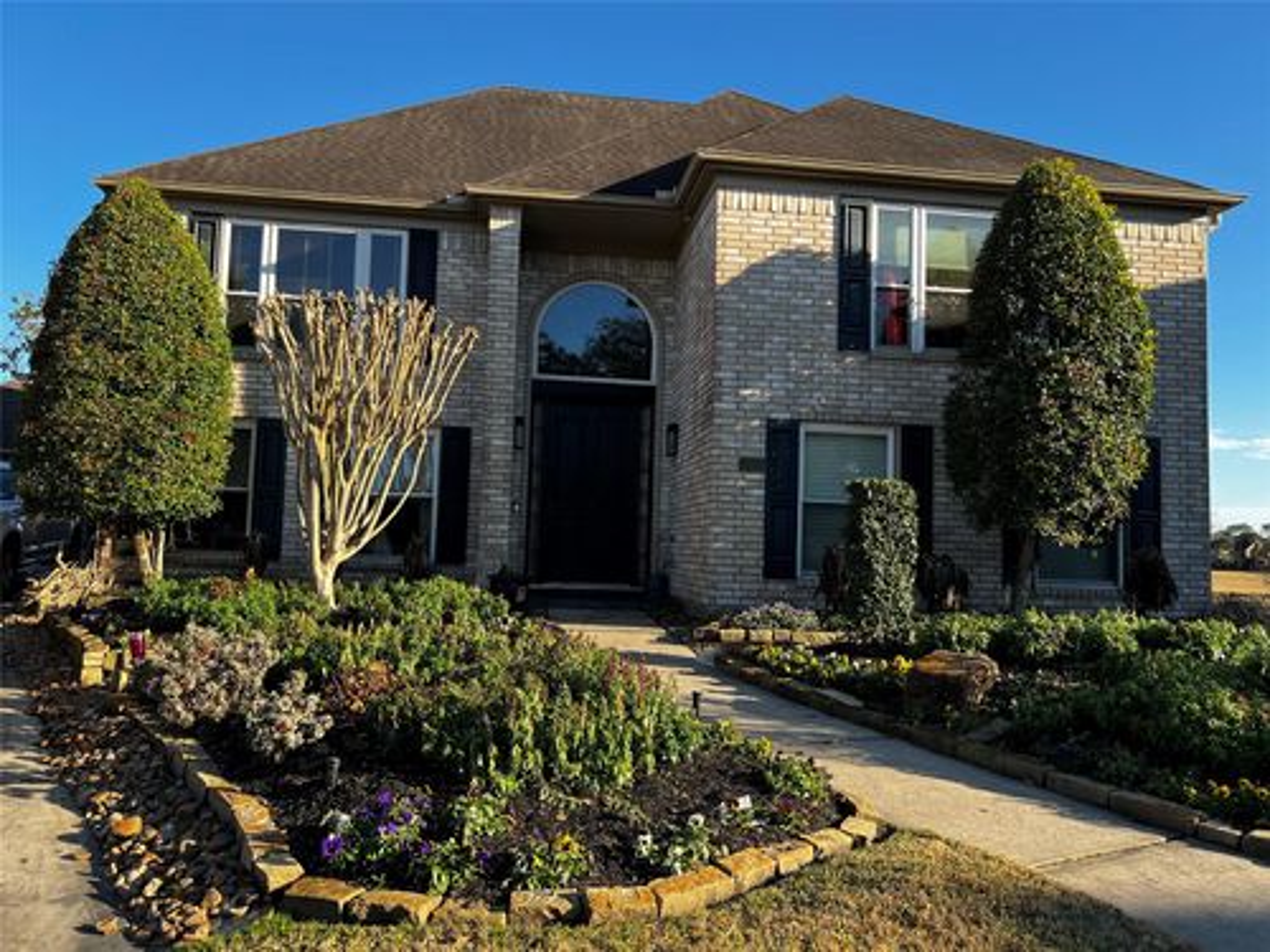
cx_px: 635
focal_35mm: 26
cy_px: 476
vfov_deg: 53.1
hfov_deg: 67.3
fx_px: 954
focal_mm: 5.7
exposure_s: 1/887
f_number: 1.5
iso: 50
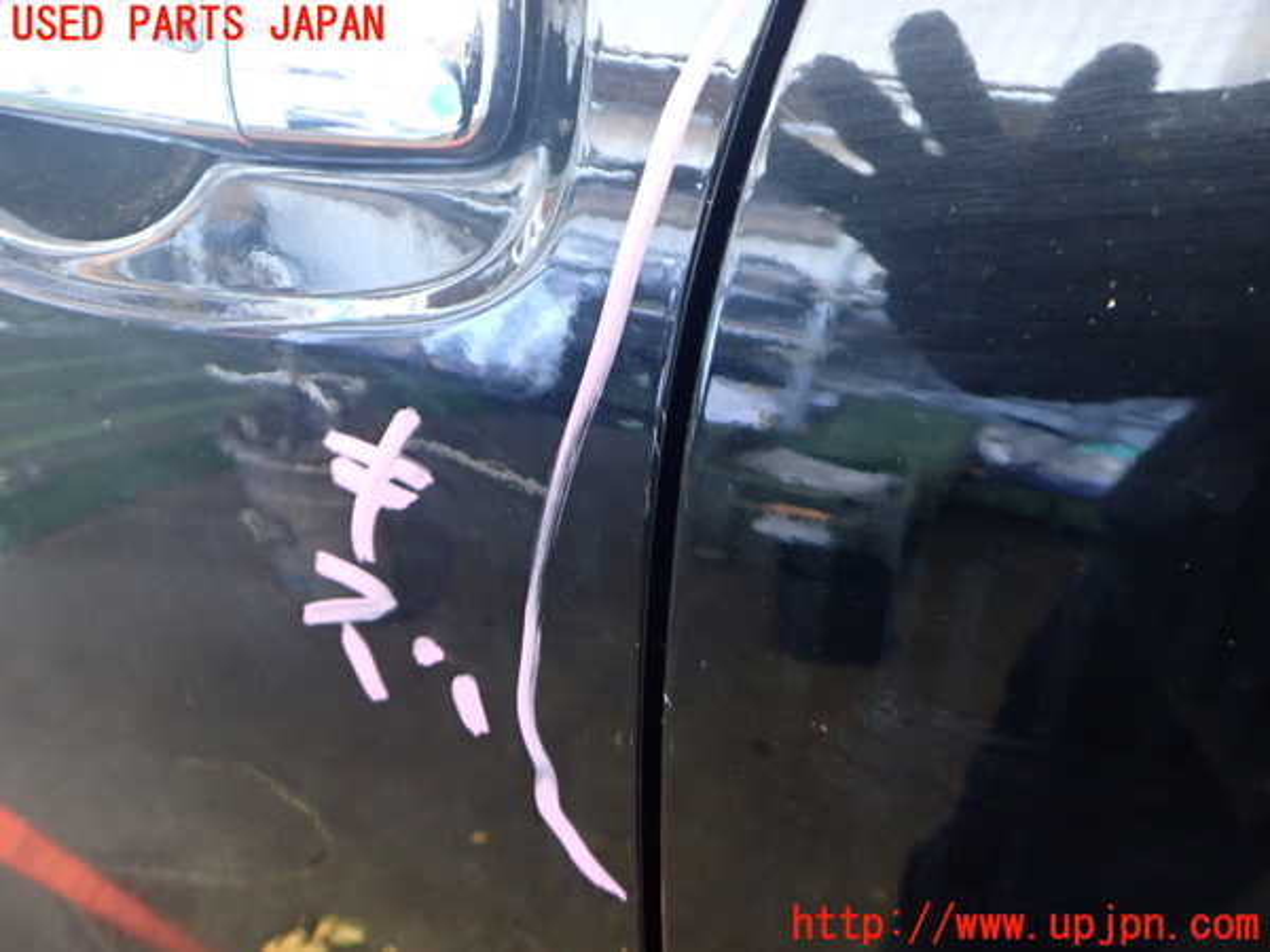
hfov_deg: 60.0
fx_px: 1101
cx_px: 635
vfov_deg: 46.8
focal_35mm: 30
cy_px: 476
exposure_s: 1/20
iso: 800
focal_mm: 5.4
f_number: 2.3
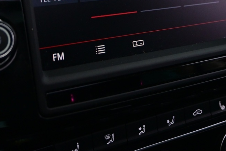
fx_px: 465
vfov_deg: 17.6
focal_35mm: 74
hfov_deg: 27.2
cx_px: 153
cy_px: -26
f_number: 3.8
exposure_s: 1/30
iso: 1250
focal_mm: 20
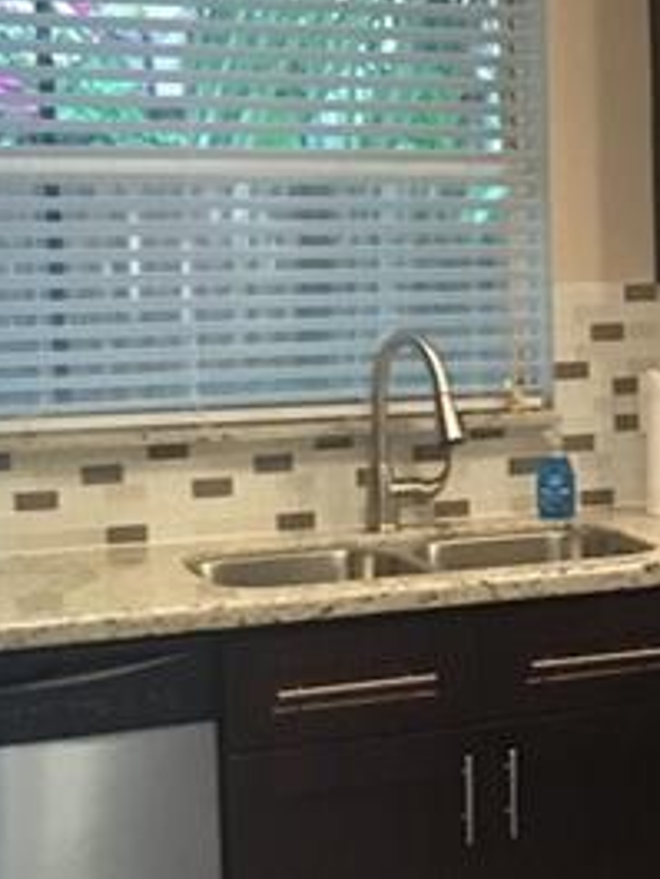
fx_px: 2134
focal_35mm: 84
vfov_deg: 23.3
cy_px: 415
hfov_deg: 16.5
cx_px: 886
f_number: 2.2
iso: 320
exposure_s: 1/15
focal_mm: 4.15
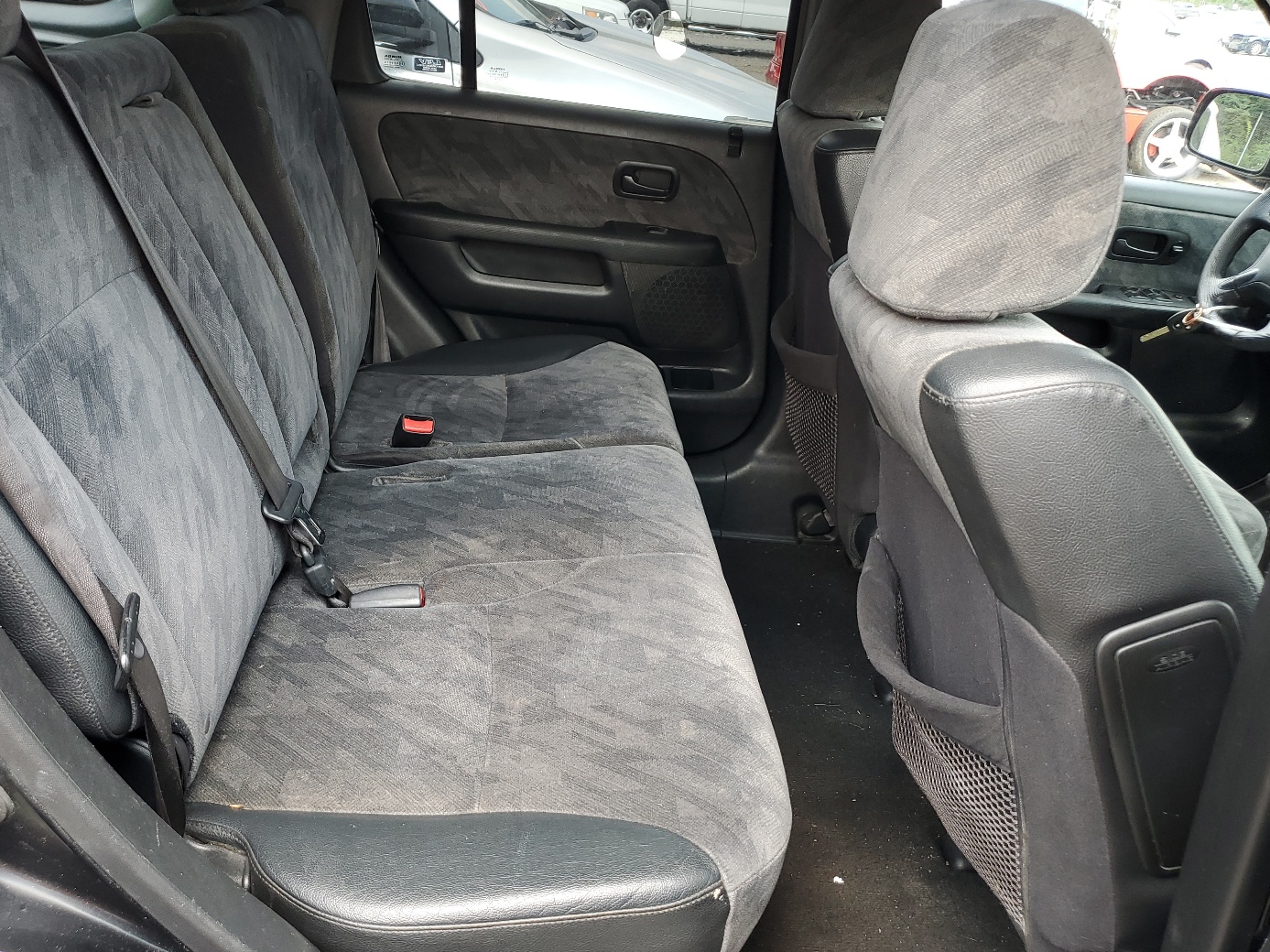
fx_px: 1101
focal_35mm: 30
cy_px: 466
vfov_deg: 46.8
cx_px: 583
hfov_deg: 59.9
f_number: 1.5
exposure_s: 1/120
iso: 54
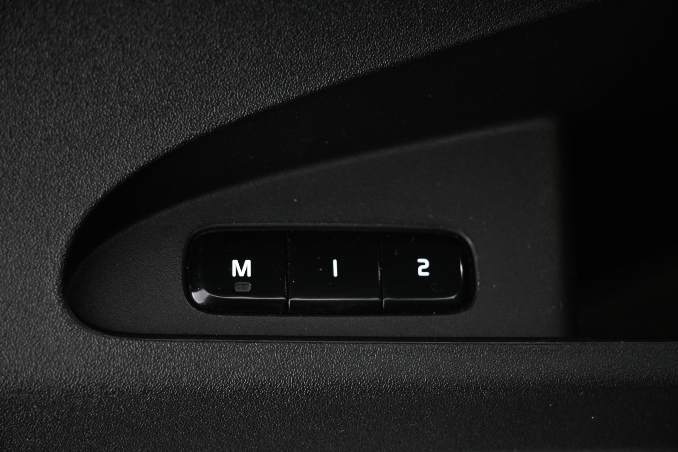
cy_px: 226
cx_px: 339
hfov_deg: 41.7
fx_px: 890
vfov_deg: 28.5
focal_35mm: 47
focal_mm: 31.5
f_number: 5
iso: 1600
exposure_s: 1/6
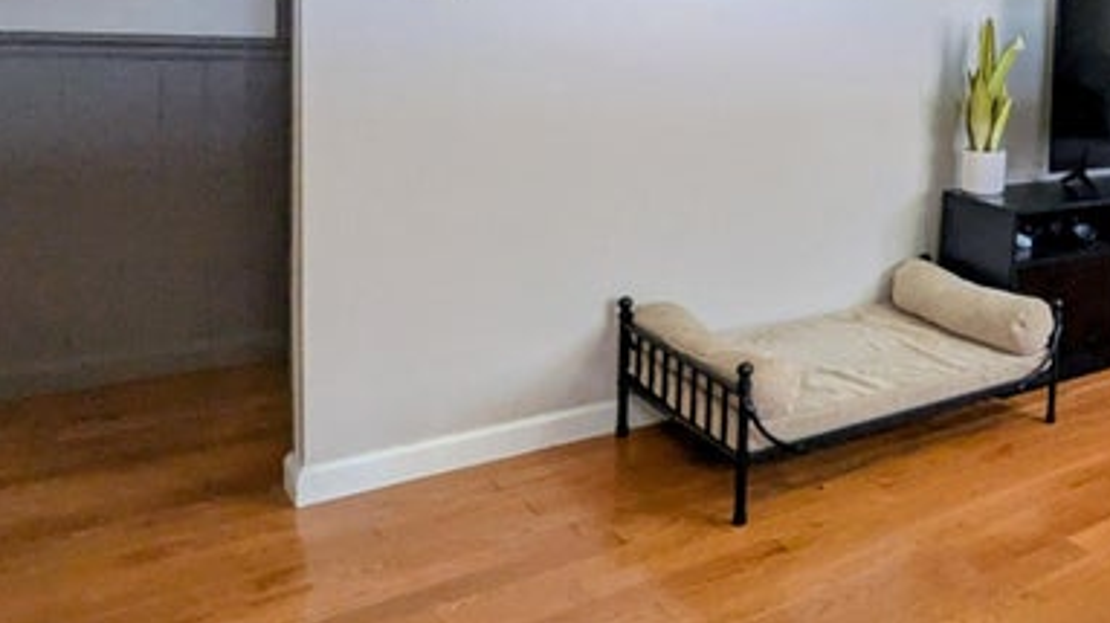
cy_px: 119
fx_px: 1000
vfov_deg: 33.5
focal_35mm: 34
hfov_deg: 45.8
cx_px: 1178
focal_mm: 1.85
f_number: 2.2
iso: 140
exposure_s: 1/40
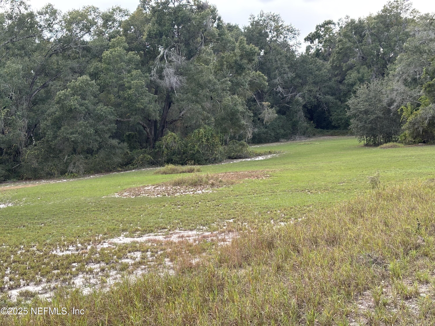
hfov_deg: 36.8
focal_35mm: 52
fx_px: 653
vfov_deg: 28.0
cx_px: 218
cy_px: 163
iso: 32
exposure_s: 1/544
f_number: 1.6
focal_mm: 5.96
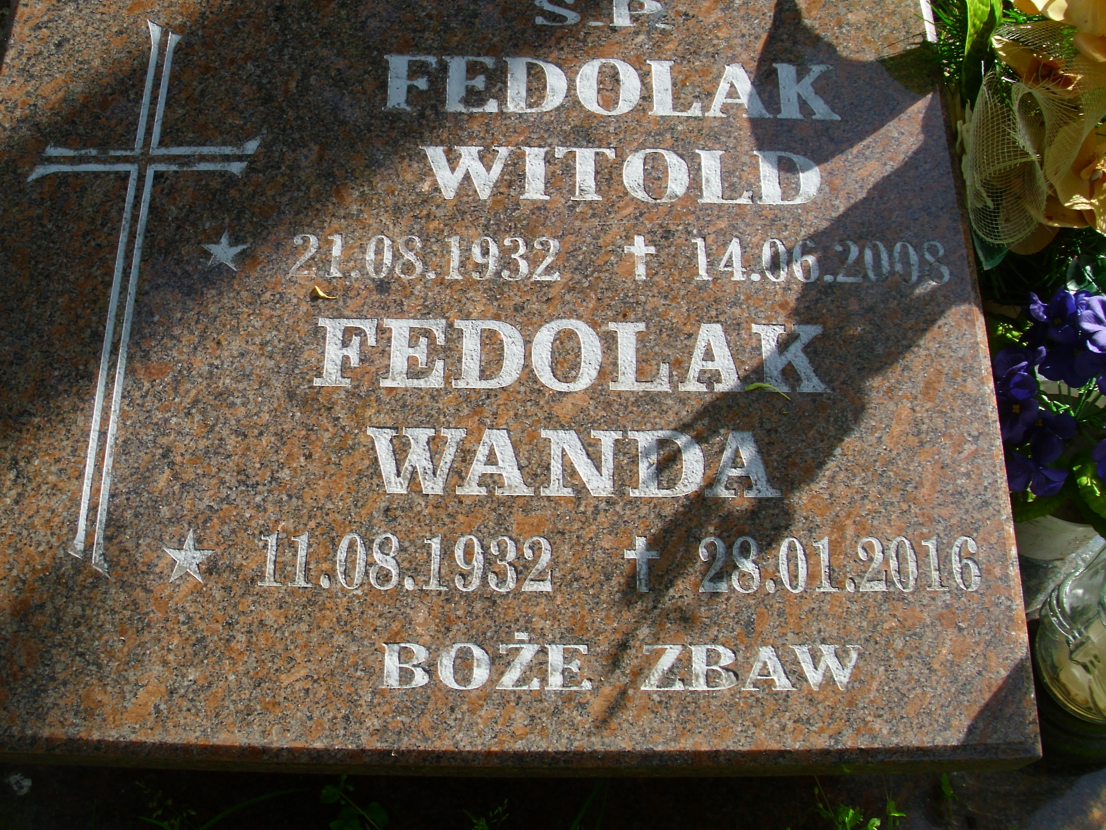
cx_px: 549
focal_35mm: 41
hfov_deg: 45.8
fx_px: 1310
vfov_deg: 35.1
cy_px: 356
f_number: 3
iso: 50
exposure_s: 1/346
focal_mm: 6.2
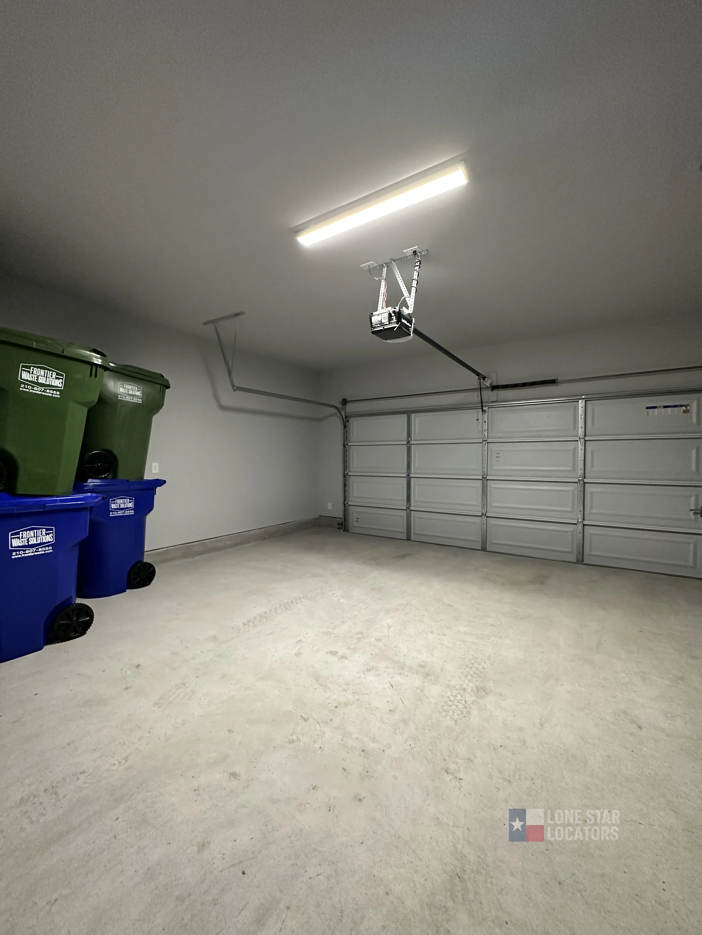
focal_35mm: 14
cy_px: 468
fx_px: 379
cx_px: 351
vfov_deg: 102.1
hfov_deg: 85.7
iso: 320
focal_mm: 2.22
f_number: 2.2
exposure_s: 1/60
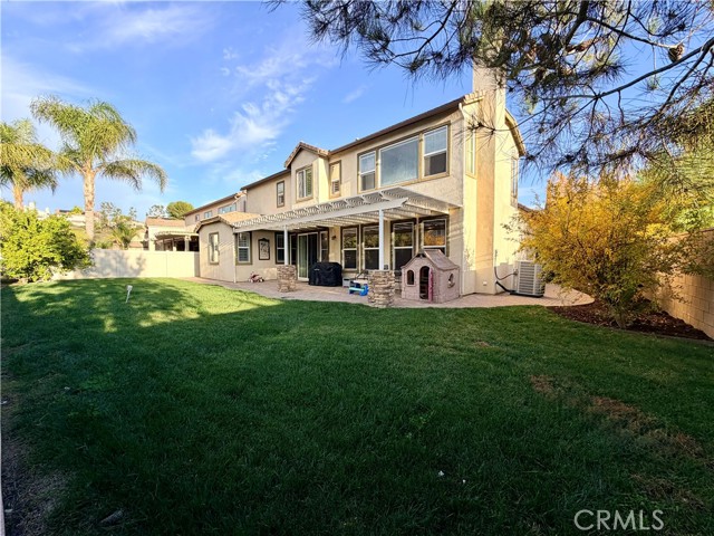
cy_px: 268
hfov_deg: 102.1
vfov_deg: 85.7
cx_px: 357
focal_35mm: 14
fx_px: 289
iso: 40
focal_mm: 2.22
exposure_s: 1/540
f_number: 2.2
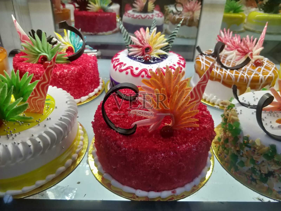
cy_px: 106
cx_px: 140
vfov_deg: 56.8
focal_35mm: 24
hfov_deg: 71.6
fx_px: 195
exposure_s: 1/100
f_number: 1.7
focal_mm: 4.1
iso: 400
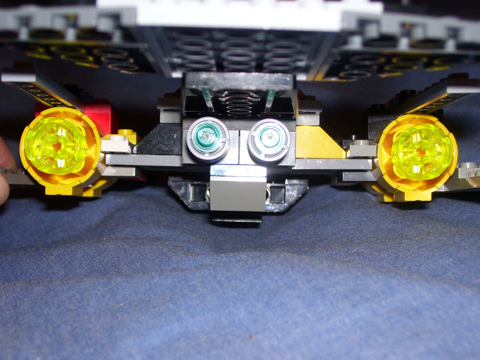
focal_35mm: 57
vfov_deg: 25.7
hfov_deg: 33.8
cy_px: 180
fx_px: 790
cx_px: 240
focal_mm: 9.4
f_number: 3.4
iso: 80
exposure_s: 1/60
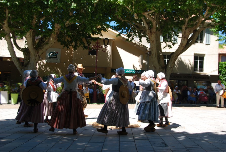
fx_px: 302
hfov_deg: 41.0
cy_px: 76
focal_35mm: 48
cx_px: 113
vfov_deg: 28.2
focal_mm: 32
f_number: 7.1
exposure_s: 1/200
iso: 100
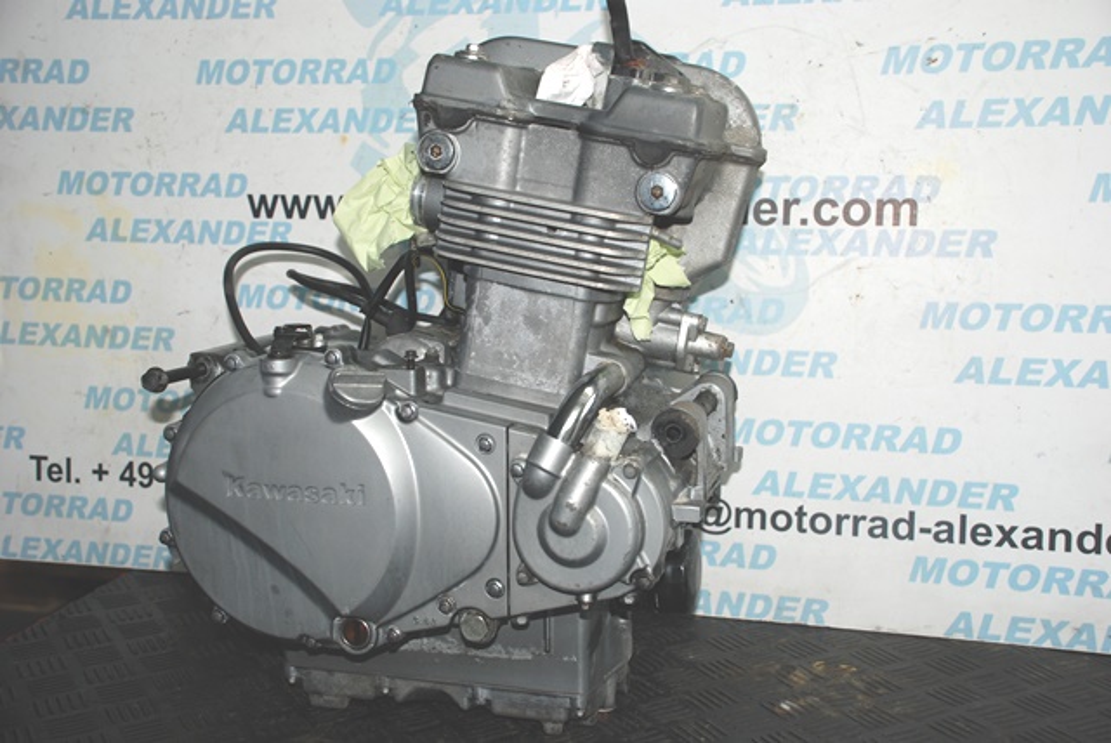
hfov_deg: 46.4
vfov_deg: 32.0
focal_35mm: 42
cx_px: 556
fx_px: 1297
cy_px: 372
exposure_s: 1/60
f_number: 4
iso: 200
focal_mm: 28
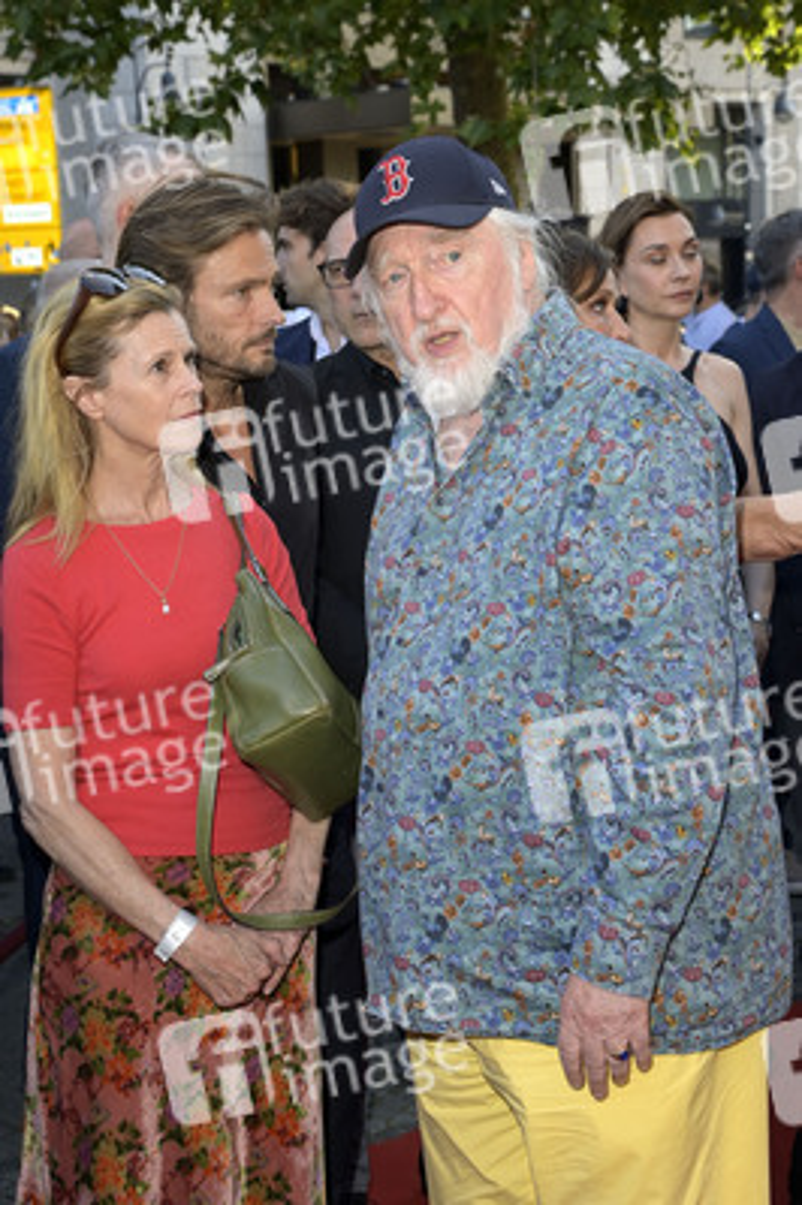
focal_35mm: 66
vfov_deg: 30.5
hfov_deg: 20.6
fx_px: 2209
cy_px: 602
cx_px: 401
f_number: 8
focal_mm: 66
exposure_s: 1/250
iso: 640
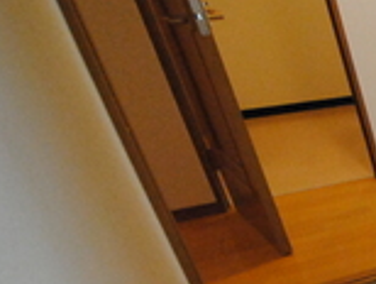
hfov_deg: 19.1
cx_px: 762
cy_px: 213
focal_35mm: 48
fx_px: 522
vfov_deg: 29.9
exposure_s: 1/100
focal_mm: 8
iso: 1600
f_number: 5
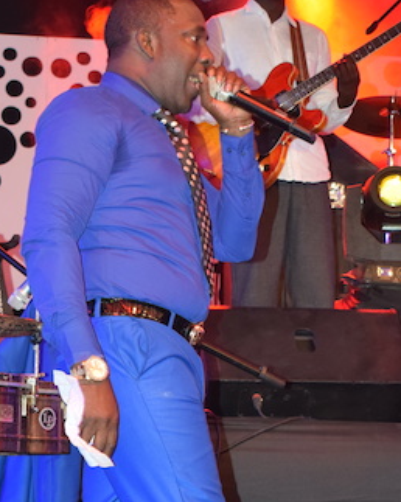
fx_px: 1739
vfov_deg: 16.3
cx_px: 179
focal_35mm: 117
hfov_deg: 13.2
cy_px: 392
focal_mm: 35
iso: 640
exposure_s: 1/80
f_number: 5.6
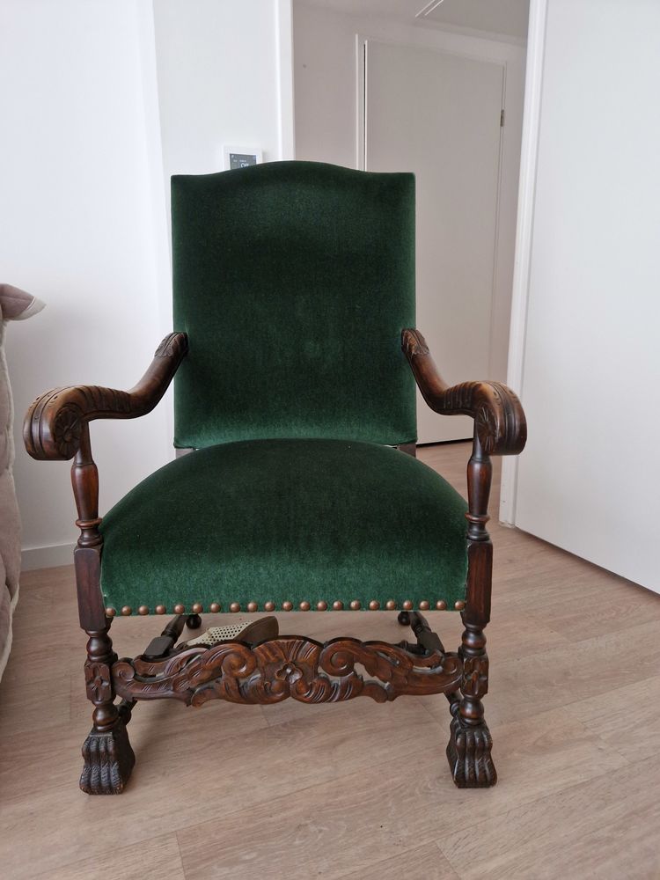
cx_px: 330
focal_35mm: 23
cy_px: 440
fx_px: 585
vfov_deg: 73.9
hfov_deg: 58.9
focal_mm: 5.4
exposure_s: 1/100
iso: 800
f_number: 1.8
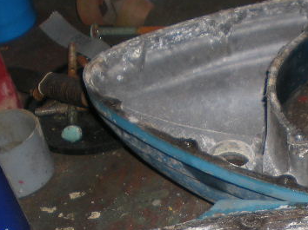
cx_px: 284
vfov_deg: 12.9
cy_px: 308
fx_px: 978
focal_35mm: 110
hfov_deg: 17.6
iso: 64
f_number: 3.1
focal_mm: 6.3
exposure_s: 1/60
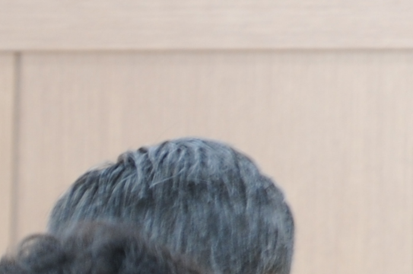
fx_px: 7412
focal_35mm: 647
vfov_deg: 2.1
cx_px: 1135
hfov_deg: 3.1
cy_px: -327
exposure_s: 1/6
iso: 200
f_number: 5
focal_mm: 70
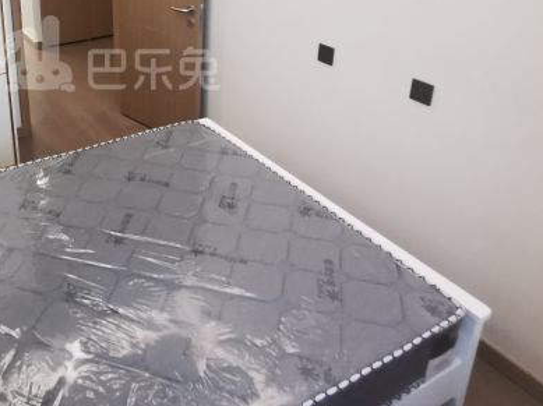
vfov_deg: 38.3
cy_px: 54
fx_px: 549
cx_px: 109
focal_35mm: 35
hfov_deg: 49.6
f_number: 2.2
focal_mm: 2.26
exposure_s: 1/33.3
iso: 320
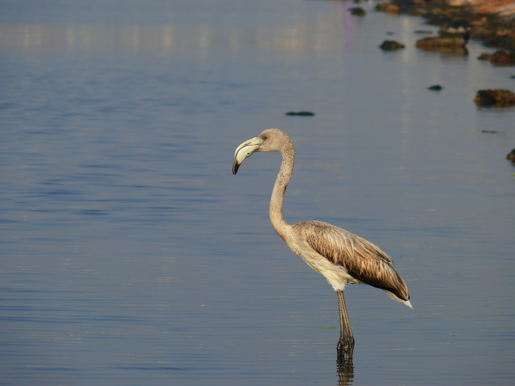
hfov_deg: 4.7
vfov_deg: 3.5
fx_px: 6249
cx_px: 258
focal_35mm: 420
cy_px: 193
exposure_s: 1/800
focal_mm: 88.8
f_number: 5.6
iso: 100
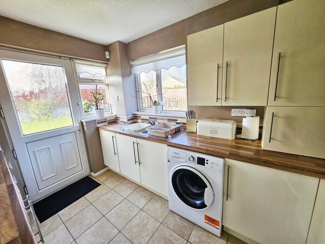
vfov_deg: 89.9
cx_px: 162
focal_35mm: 13
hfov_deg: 106.2
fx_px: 122
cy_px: 122
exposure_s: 1/50
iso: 50
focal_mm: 1.7
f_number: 2.2
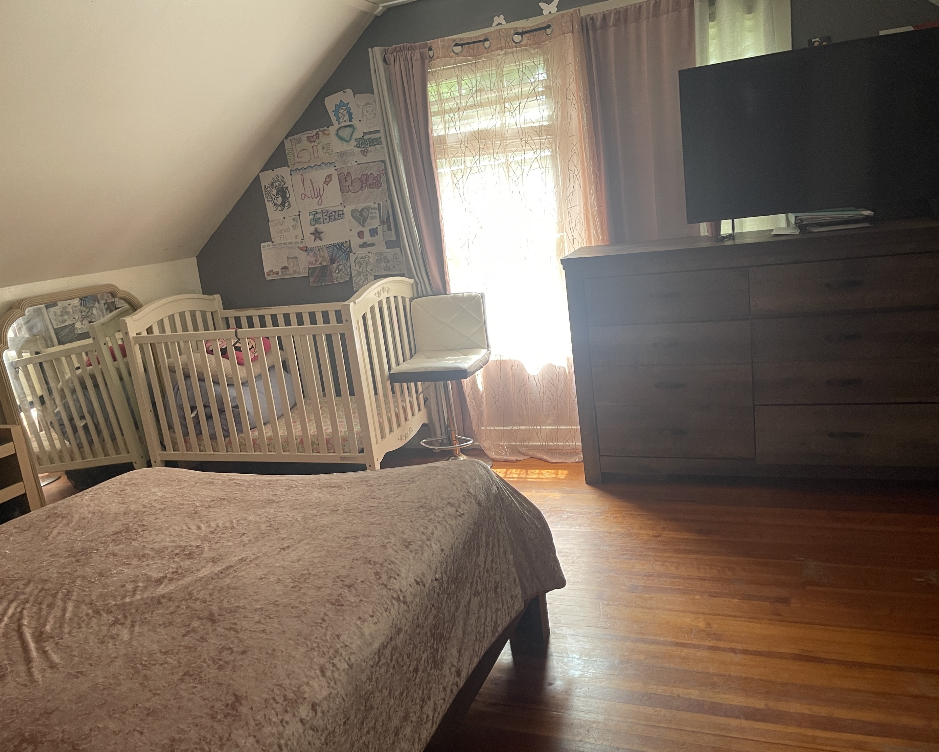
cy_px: 386
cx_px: 461
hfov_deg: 64.1
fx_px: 750
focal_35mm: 27
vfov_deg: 53.2
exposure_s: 1/64
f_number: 1.6
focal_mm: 5.1
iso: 125
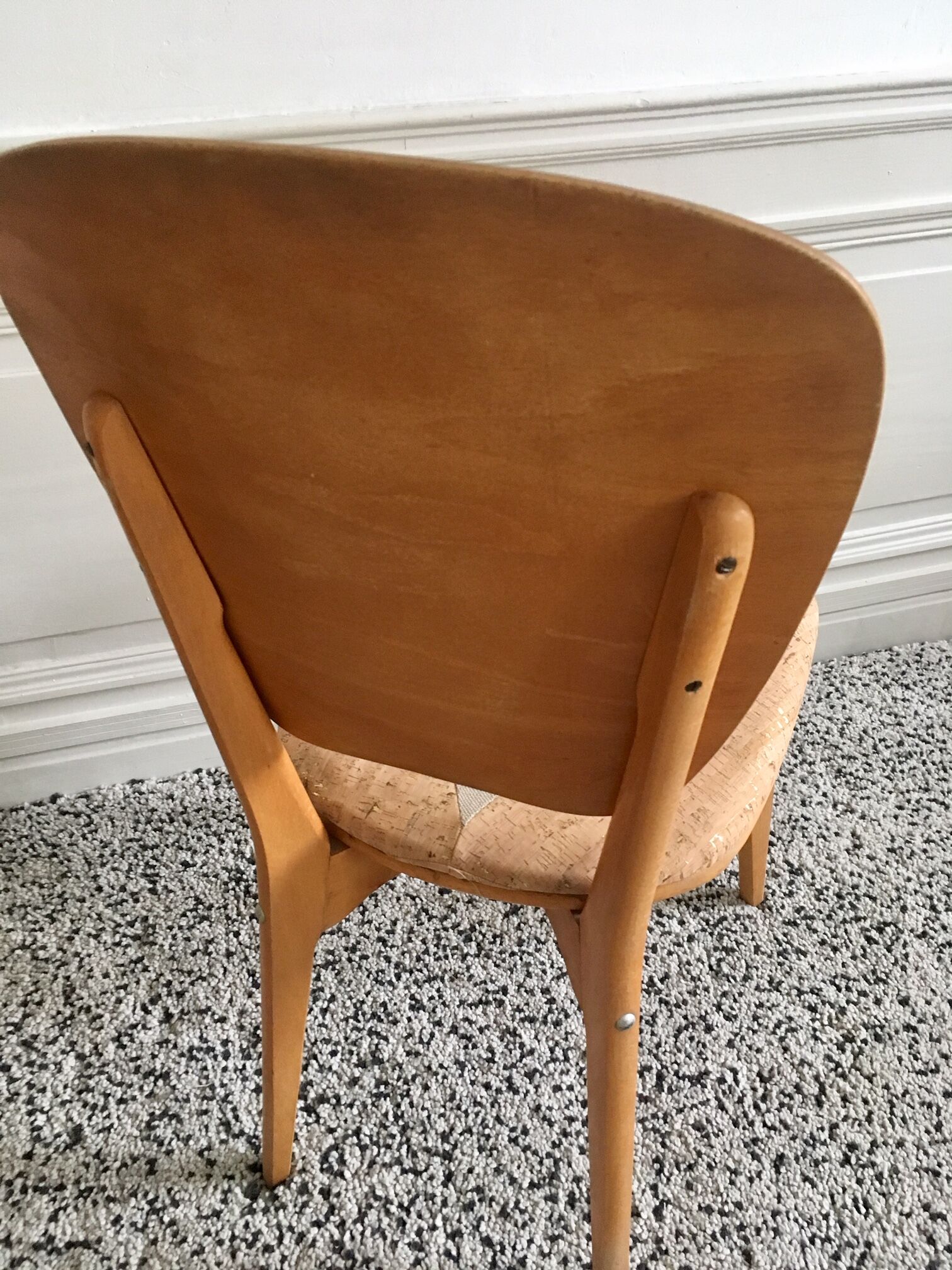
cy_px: 635
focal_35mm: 29
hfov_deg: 48.2
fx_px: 1063
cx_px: 476
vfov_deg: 61.7
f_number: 2.2
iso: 200
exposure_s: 1/25
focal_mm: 4.15
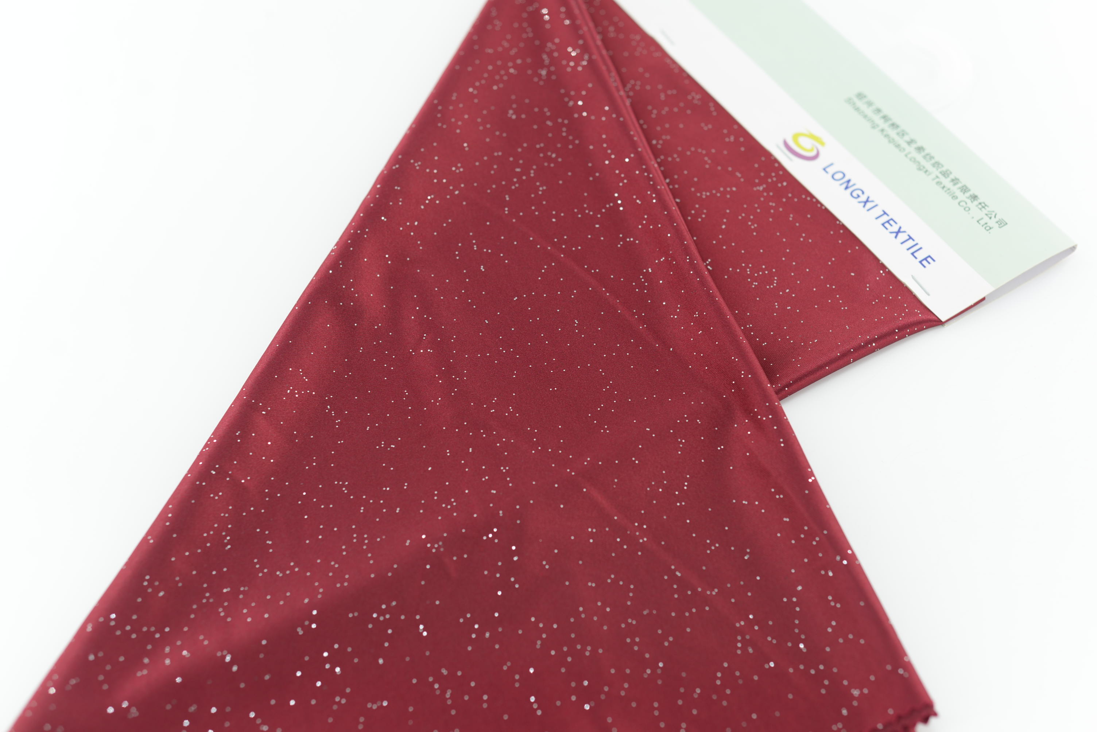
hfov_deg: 39.6
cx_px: 548
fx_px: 1524
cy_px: 366
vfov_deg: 27.0
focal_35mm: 50
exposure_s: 1/80
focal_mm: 50
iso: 100
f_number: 4
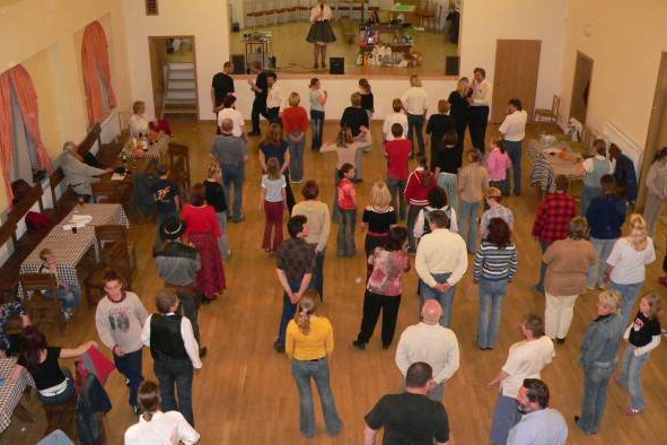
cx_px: 332
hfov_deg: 50.7
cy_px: 234
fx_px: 704
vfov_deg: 35.0
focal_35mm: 38
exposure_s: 1/60
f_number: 2.8
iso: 400
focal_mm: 6
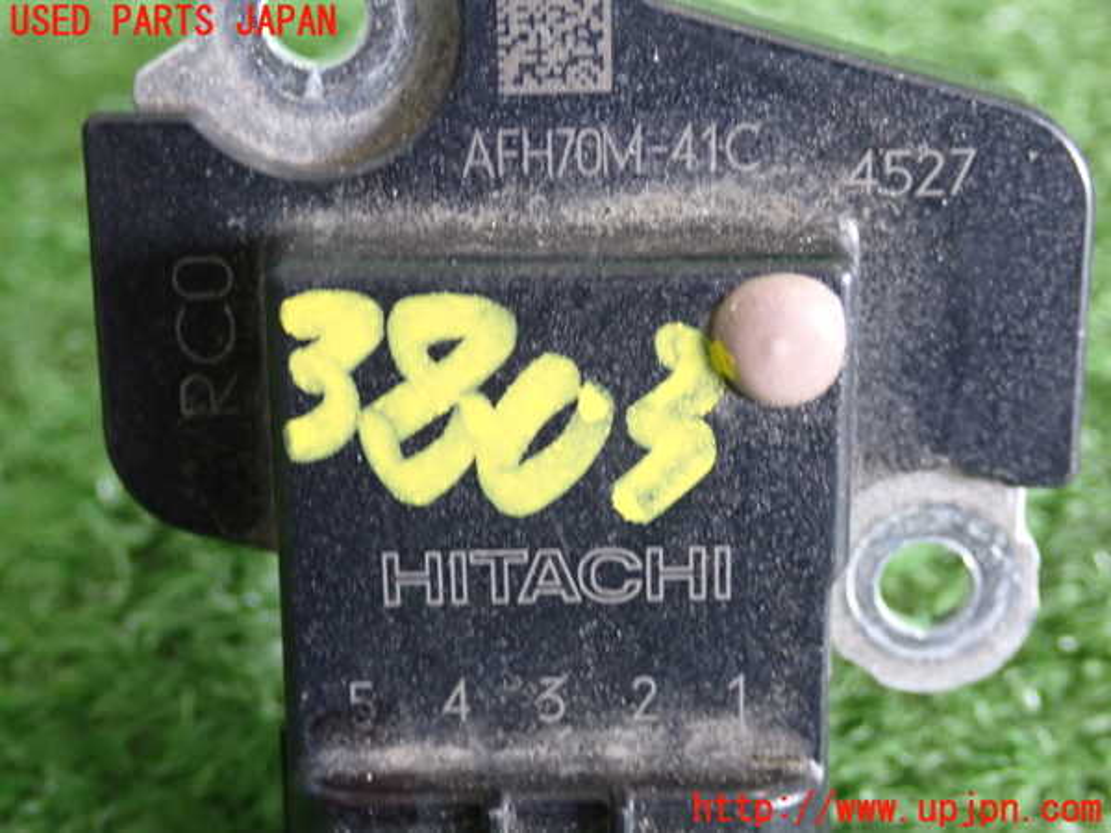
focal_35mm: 71
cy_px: 416
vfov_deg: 20.7
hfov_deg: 27.4
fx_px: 2279
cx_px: 556
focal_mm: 12.73
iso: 800
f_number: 3.9
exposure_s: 1/25
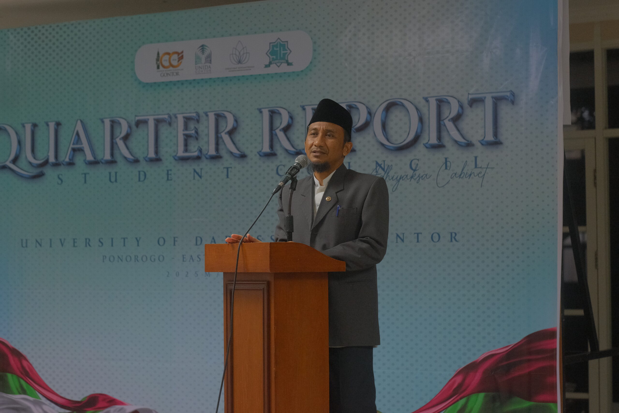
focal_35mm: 84
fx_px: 1444
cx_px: 310
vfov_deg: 16.3
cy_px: 206
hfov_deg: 24.2
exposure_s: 1/125
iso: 1600
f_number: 2.8
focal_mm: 56
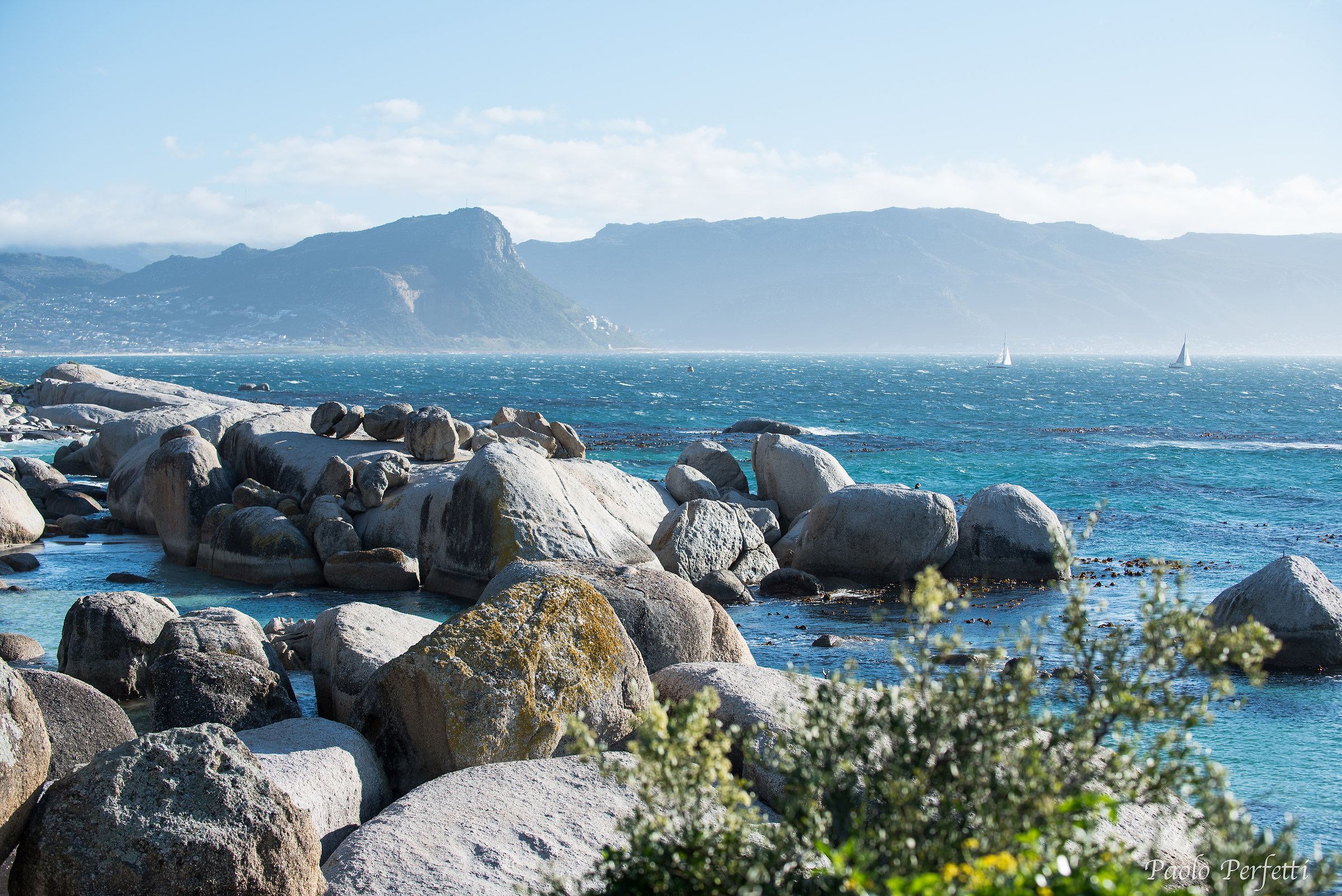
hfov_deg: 28.8
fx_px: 2610
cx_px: 671
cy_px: 448
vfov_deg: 19.5
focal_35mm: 70
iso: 100
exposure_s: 1/500
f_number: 5
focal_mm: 70
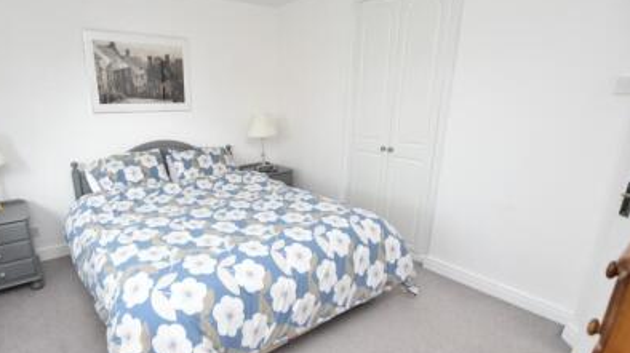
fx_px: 317
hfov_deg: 88.7
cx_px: 257
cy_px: 192
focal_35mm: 19
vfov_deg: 58.1
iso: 100
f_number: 3.5
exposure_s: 1/25
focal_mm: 10
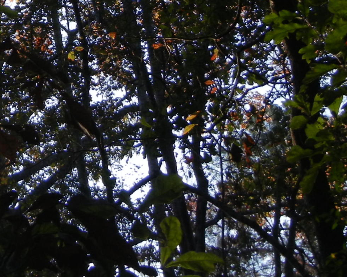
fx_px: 924
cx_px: -53
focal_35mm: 90
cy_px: -118
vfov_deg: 15.9
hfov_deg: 20.1
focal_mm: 5.4
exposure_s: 1/634
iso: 200
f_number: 3.5
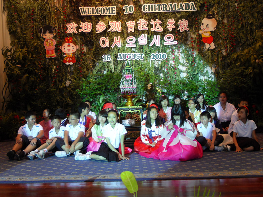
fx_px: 342
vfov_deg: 32.2
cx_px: 132
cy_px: 98
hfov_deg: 42.1
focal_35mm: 45
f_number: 3.6
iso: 200
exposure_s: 1/45
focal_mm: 9.6
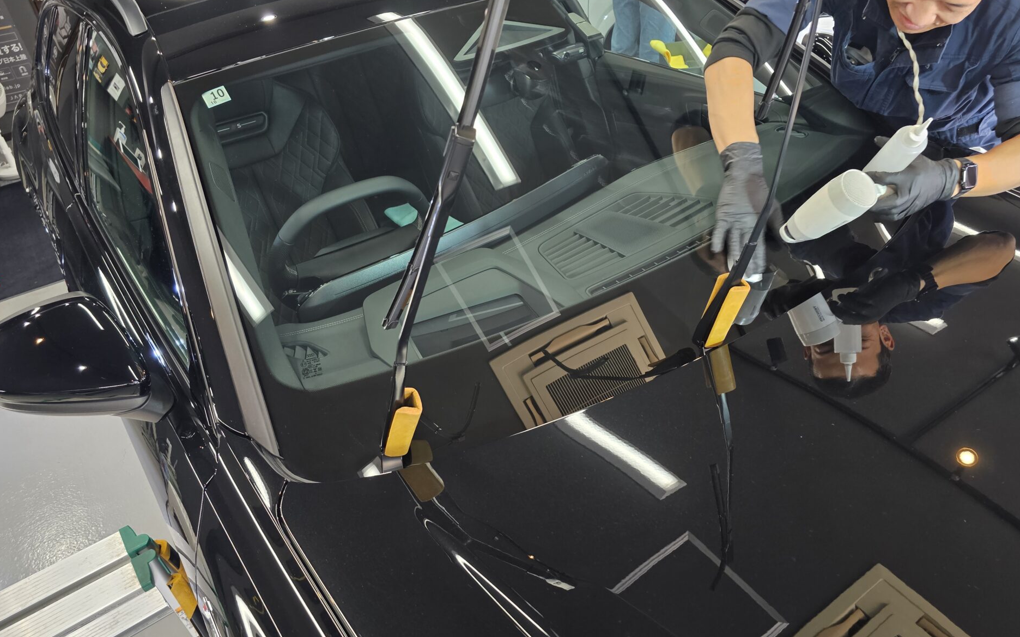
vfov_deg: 49.2
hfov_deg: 72.5
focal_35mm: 25
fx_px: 695
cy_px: 341
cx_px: 509
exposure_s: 1/100
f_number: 1.7
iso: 125
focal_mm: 6.3
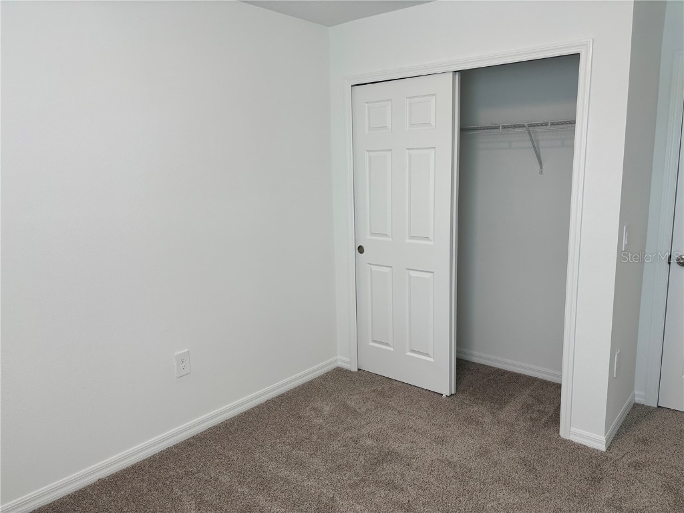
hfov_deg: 67.3
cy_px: 256
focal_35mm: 26
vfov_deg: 53.1
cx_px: 342
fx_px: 514
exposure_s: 1/120
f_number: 1.6
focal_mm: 5.96
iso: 80
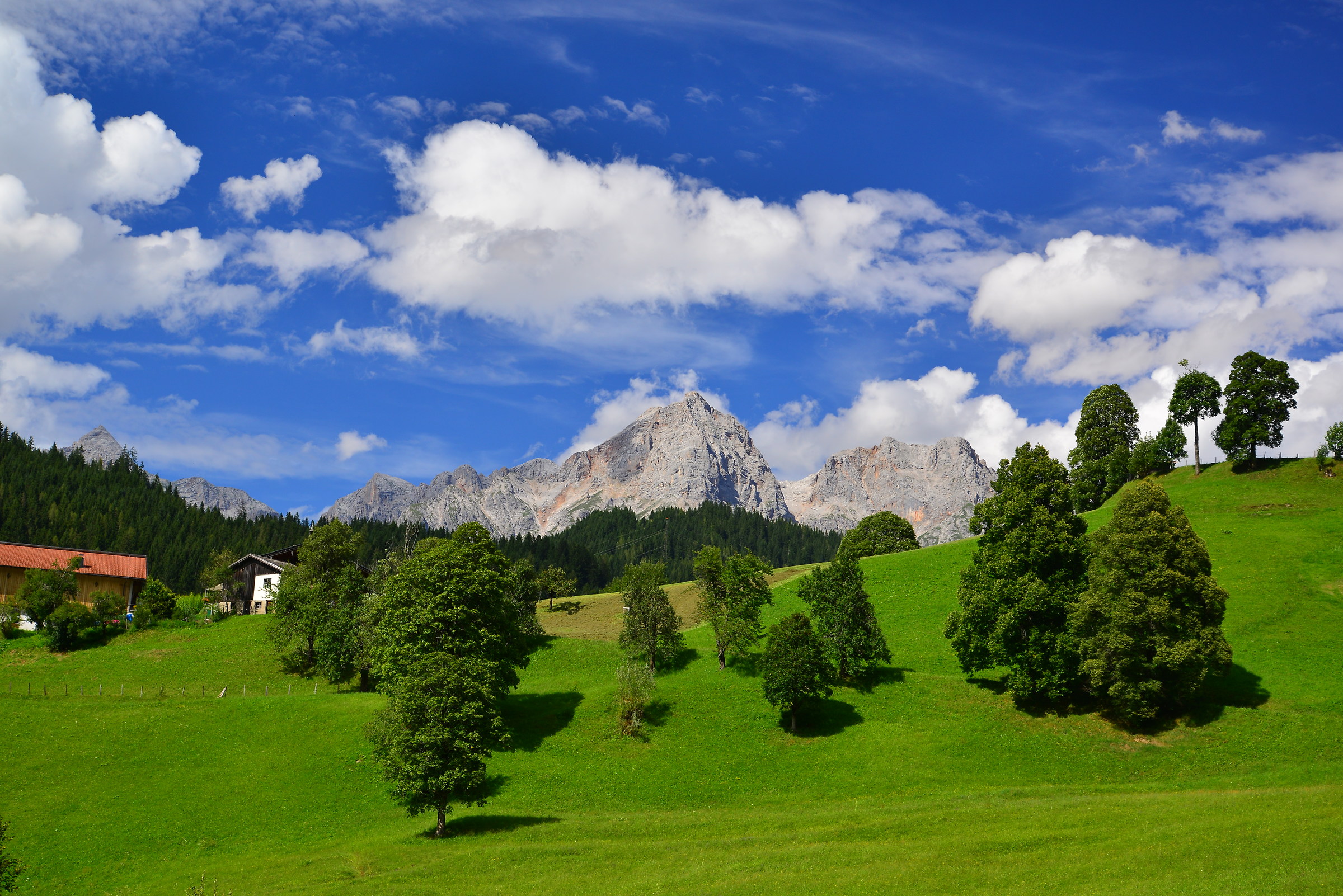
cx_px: 672
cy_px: 448
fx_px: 1940
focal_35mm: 52
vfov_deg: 26.0
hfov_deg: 38.2
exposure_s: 1/250
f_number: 6.3
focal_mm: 52
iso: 200
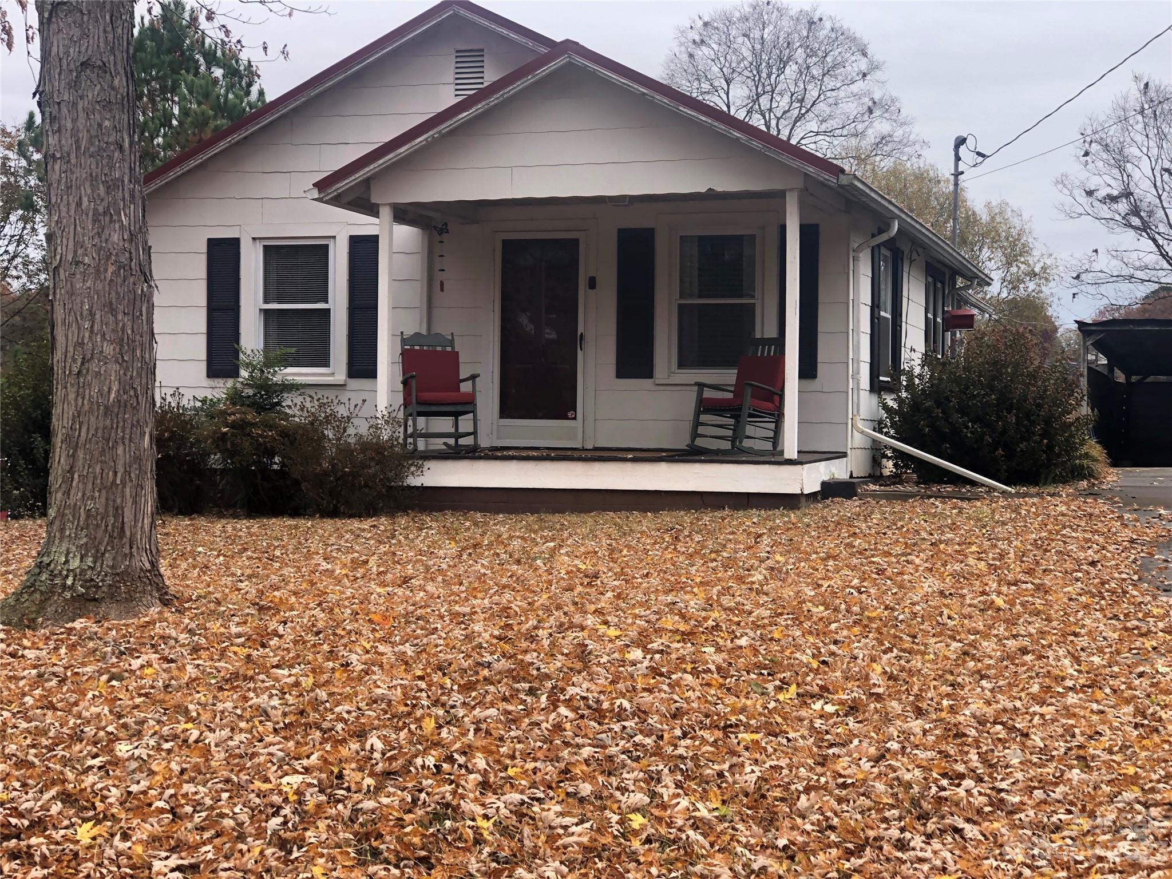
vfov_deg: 25.7
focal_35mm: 57
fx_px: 1930
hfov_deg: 33.8
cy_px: 440
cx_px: 586
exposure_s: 1/141
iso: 20
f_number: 2.8
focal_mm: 6.6
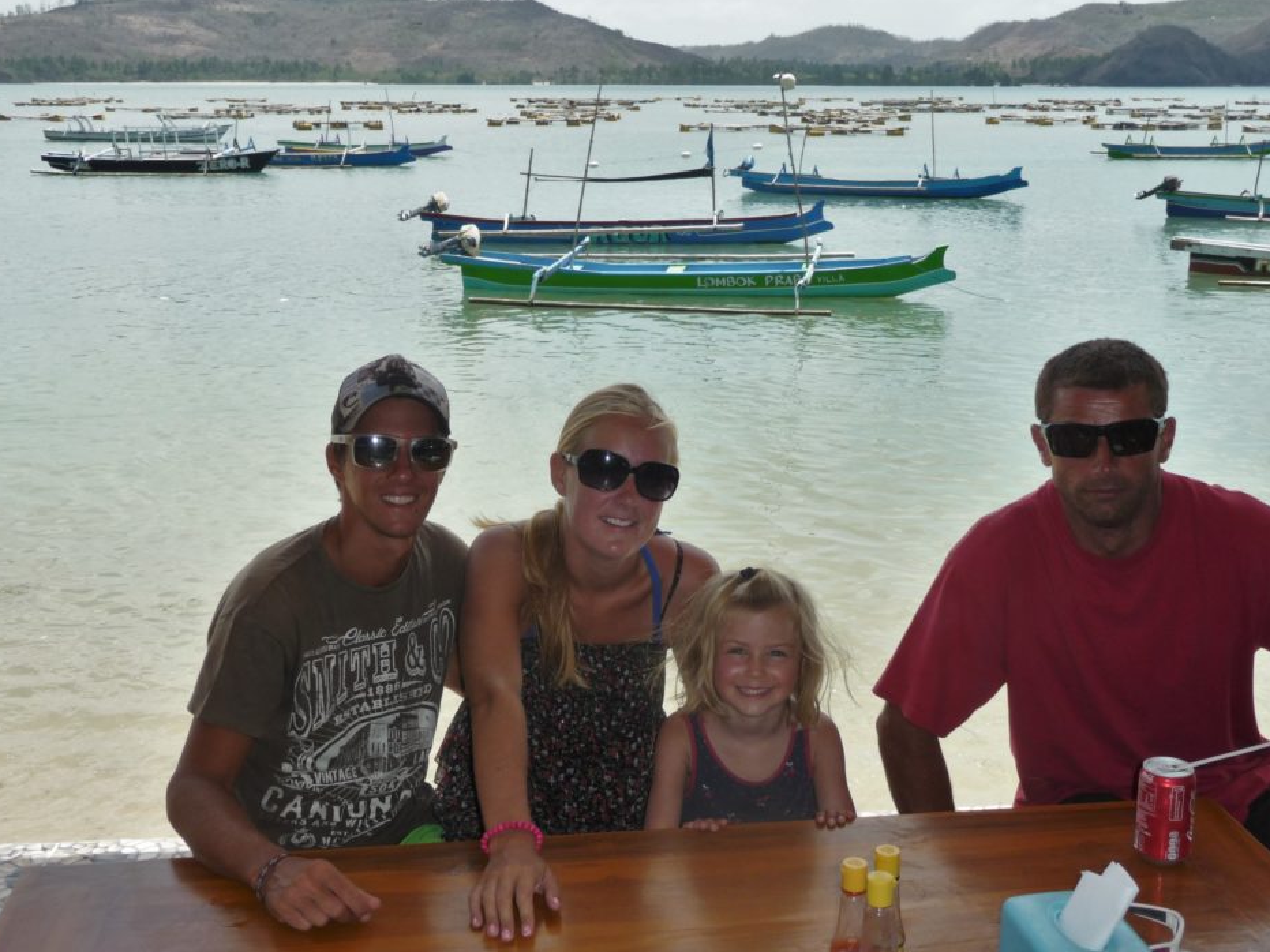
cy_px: 472
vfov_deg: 32.9
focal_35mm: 44
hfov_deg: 42.9
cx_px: 683
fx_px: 1614
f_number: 3.9
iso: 100
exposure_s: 1/800
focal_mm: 6.7
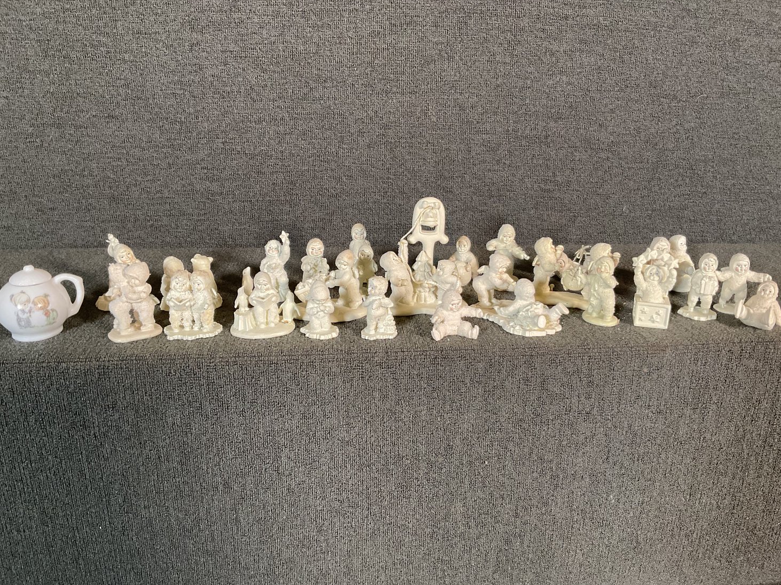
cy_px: 297
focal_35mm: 30
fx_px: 677
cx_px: 395
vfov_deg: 46.8
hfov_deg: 60.0
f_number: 1.8
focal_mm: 3
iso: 100
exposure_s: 1/60
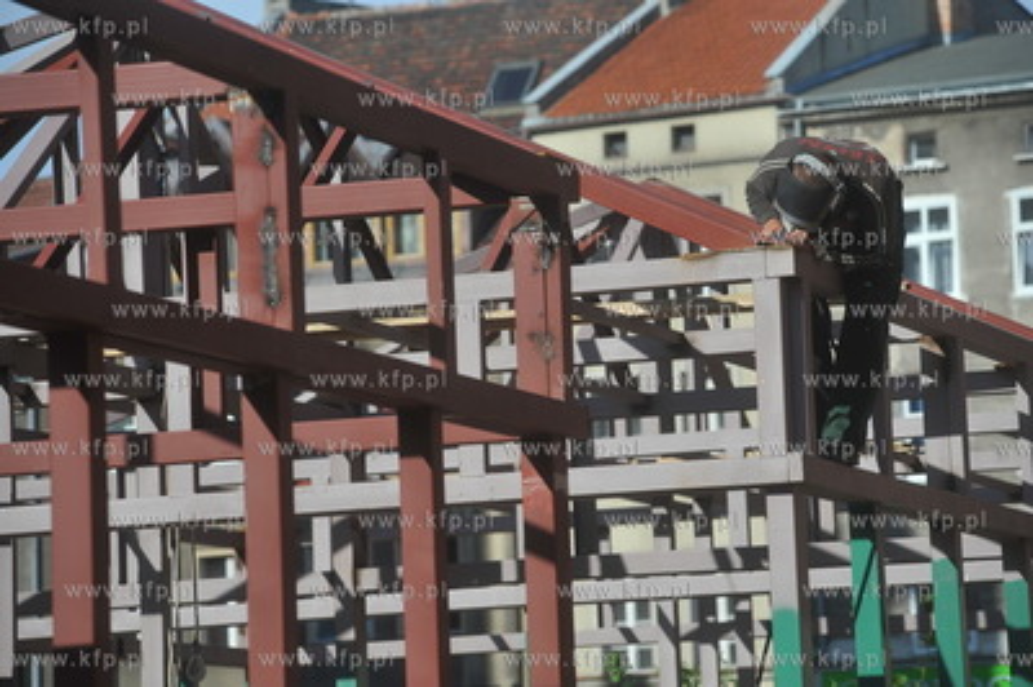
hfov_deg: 12.1
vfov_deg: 8.1
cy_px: 344
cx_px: 516
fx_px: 4874
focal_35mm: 170
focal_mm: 170
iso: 400
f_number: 6.3
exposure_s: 1/2000
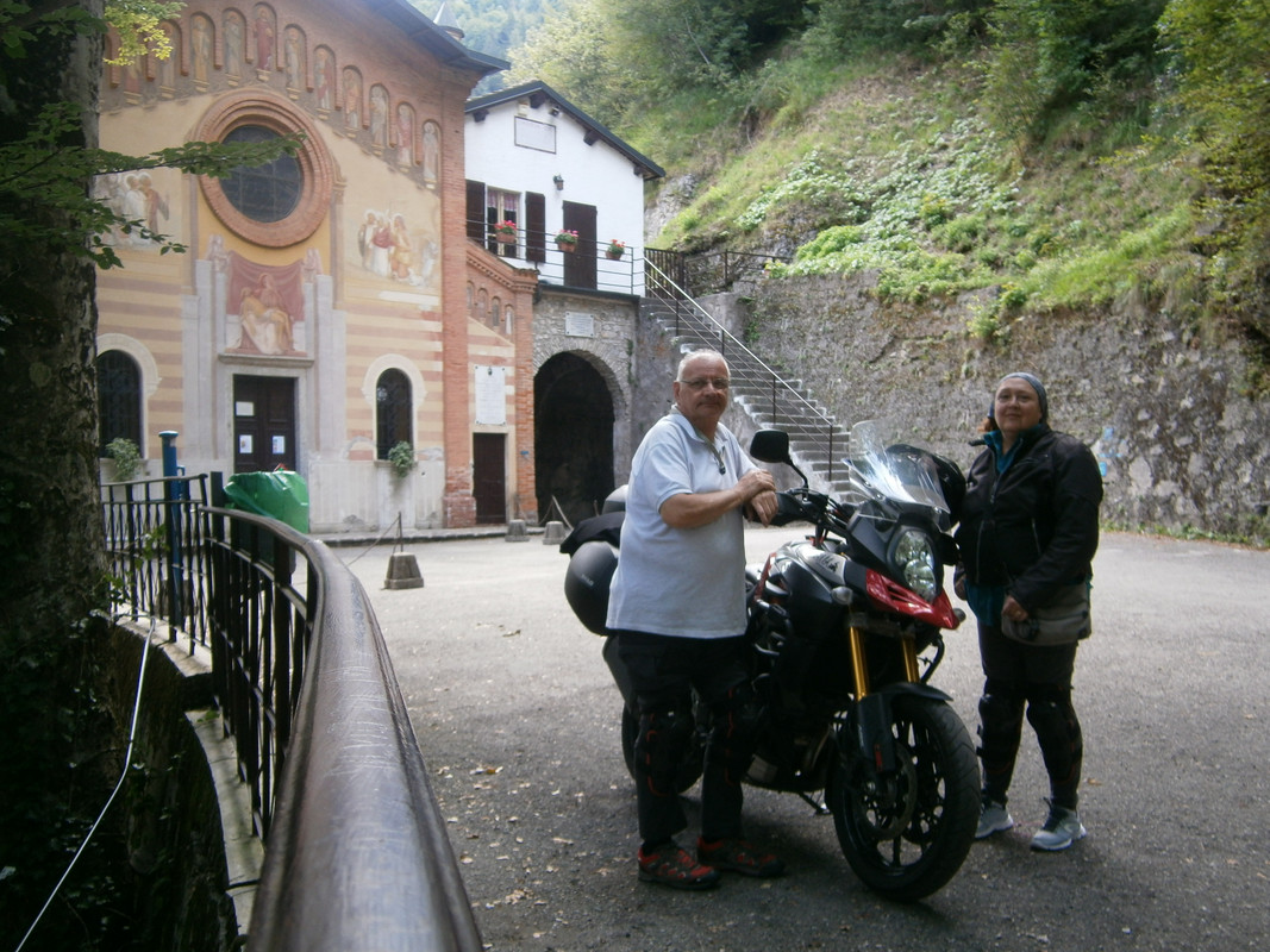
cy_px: 476
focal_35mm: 36
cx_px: 635
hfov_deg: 51.4
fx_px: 1321
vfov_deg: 39.6
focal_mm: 6.4
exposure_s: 1/80
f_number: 3.1
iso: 80
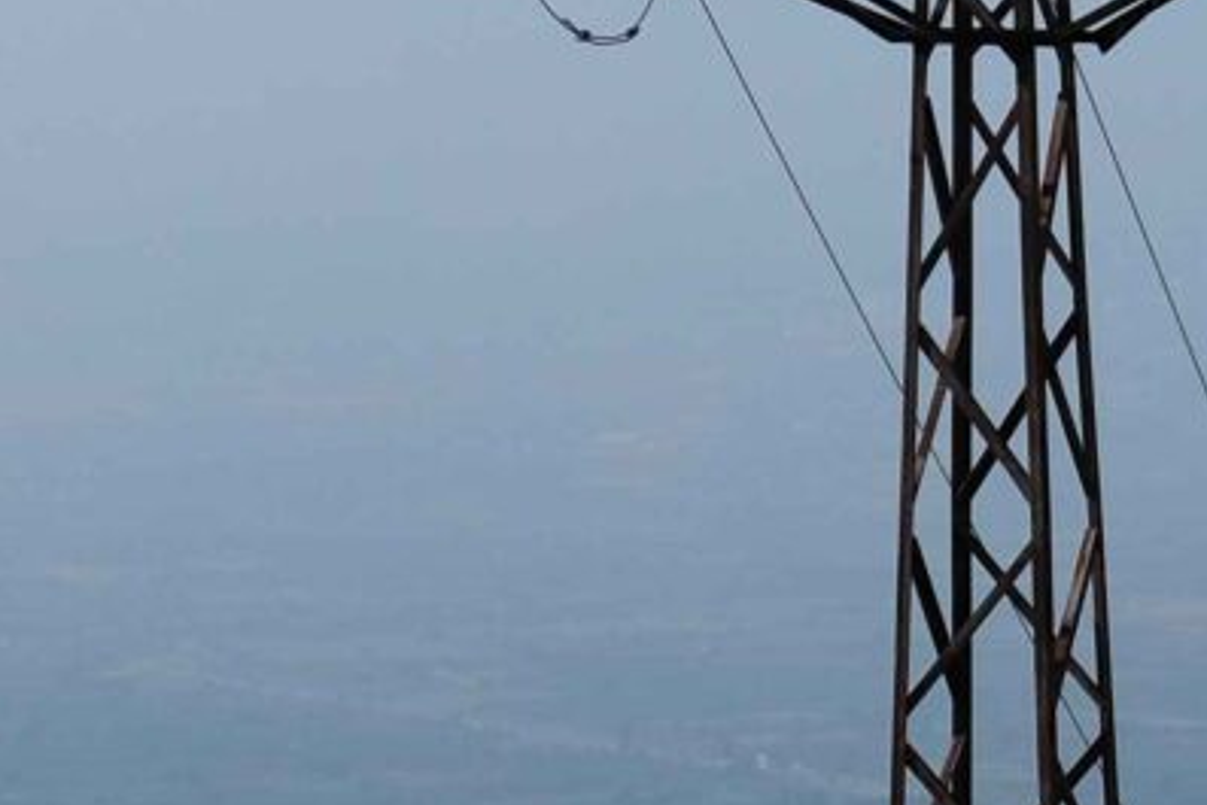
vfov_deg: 5.0
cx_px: 3208
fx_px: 9290
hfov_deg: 6.9
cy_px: 178
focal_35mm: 277
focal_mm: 28.9
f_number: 8
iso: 160
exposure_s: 1/450
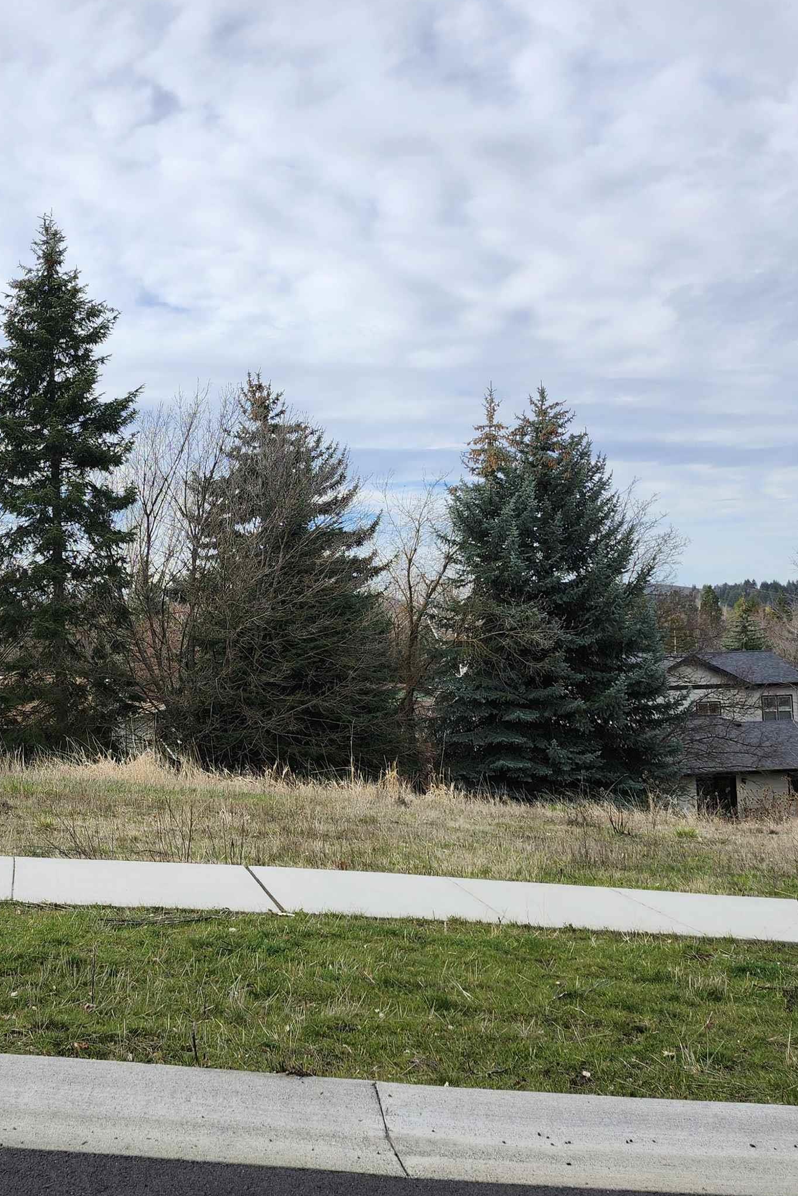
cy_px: 546
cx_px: 135
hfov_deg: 35.4
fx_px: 1197
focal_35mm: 36
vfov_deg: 53.1
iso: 25
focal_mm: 5.54
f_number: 1.8
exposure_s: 1/1255
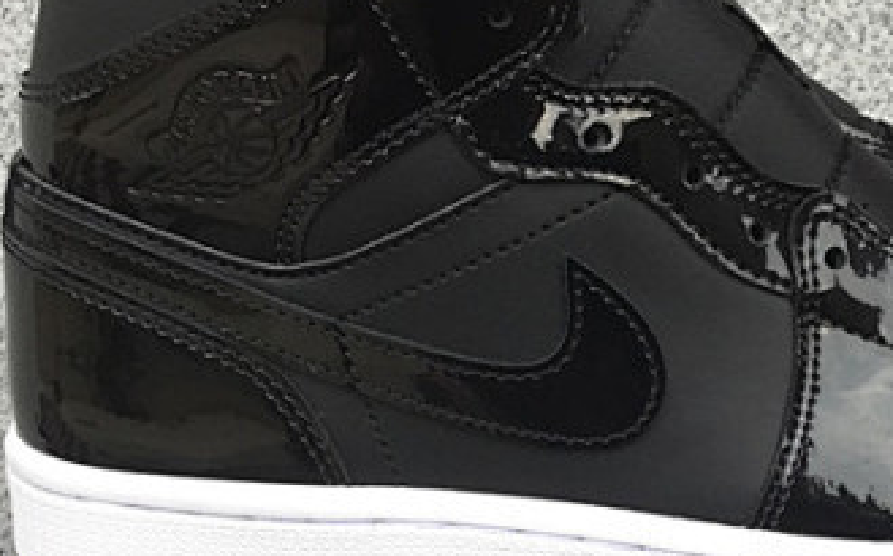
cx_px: 695
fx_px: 1945
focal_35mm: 80
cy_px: 475
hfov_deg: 25.5
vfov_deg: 16.1
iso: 40
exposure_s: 1/100
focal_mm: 3.3
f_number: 2.4
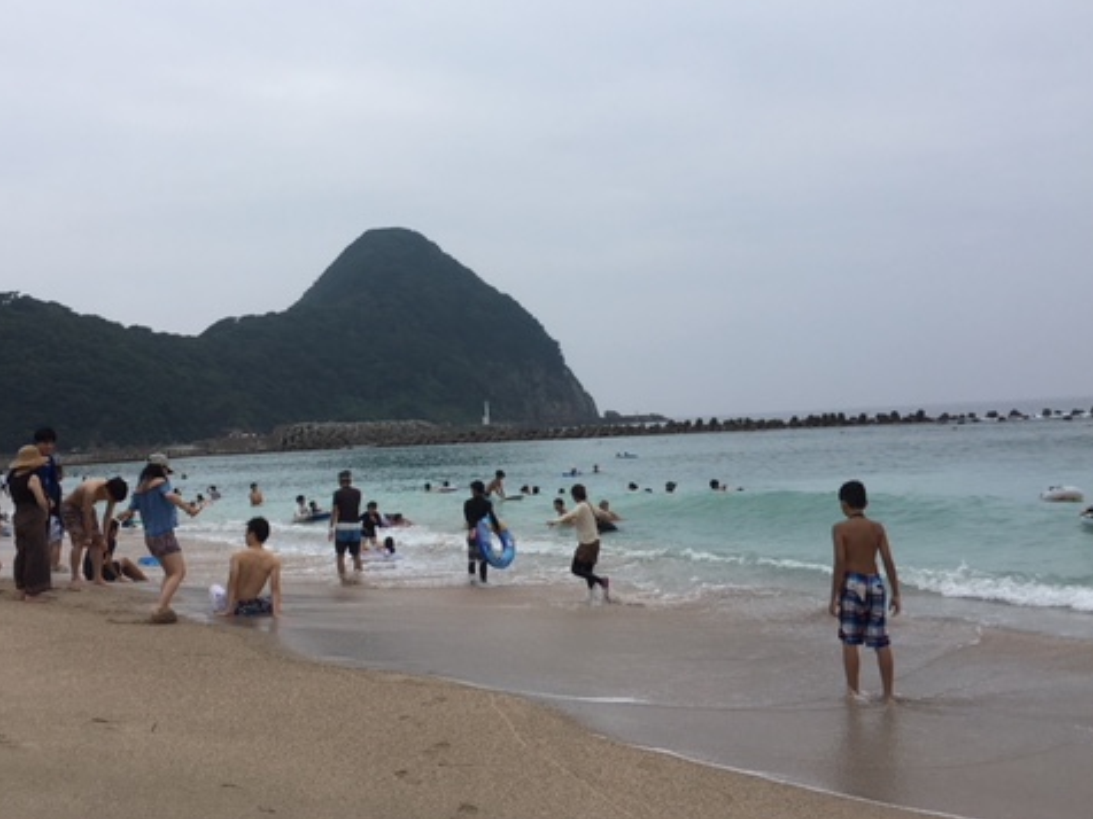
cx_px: 466
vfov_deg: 36.6
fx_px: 1231
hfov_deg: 47.7
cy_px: 303
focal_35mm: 39
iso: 25
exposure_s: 1/1399
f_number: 2.2
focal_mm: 4.15
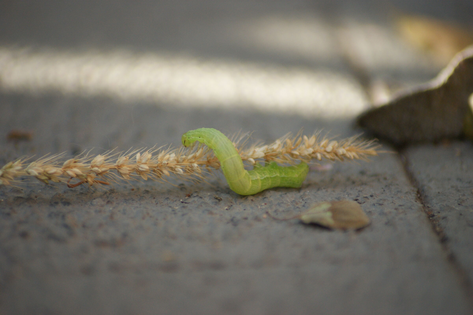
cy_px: 158
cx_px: 236
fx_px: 3545
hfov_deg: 7.6
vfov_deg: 5.1
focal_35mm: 270
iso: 320
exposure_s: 1/320
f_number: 4.5
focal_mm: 180
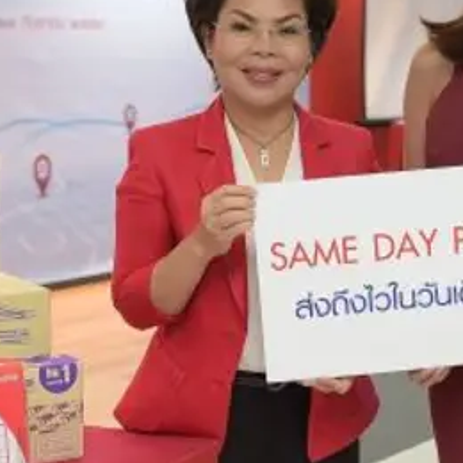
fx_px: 1468
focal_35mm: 97
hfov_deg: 17.9
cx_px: 324
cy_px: 163
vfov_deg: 17.9
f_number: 3.5
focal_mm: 38
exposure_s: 1/100
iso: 800
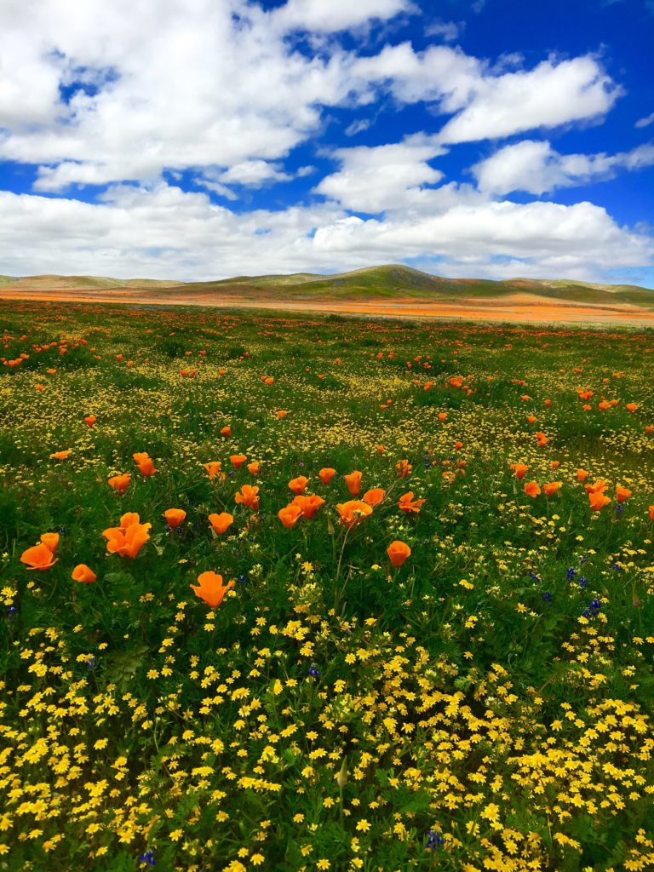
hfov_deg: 48.2
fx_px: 731
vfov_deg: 61.7
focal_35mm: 29
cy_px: 436
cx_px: 327
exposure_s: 1/2024
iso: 25
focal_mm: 4.15
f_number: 2.2
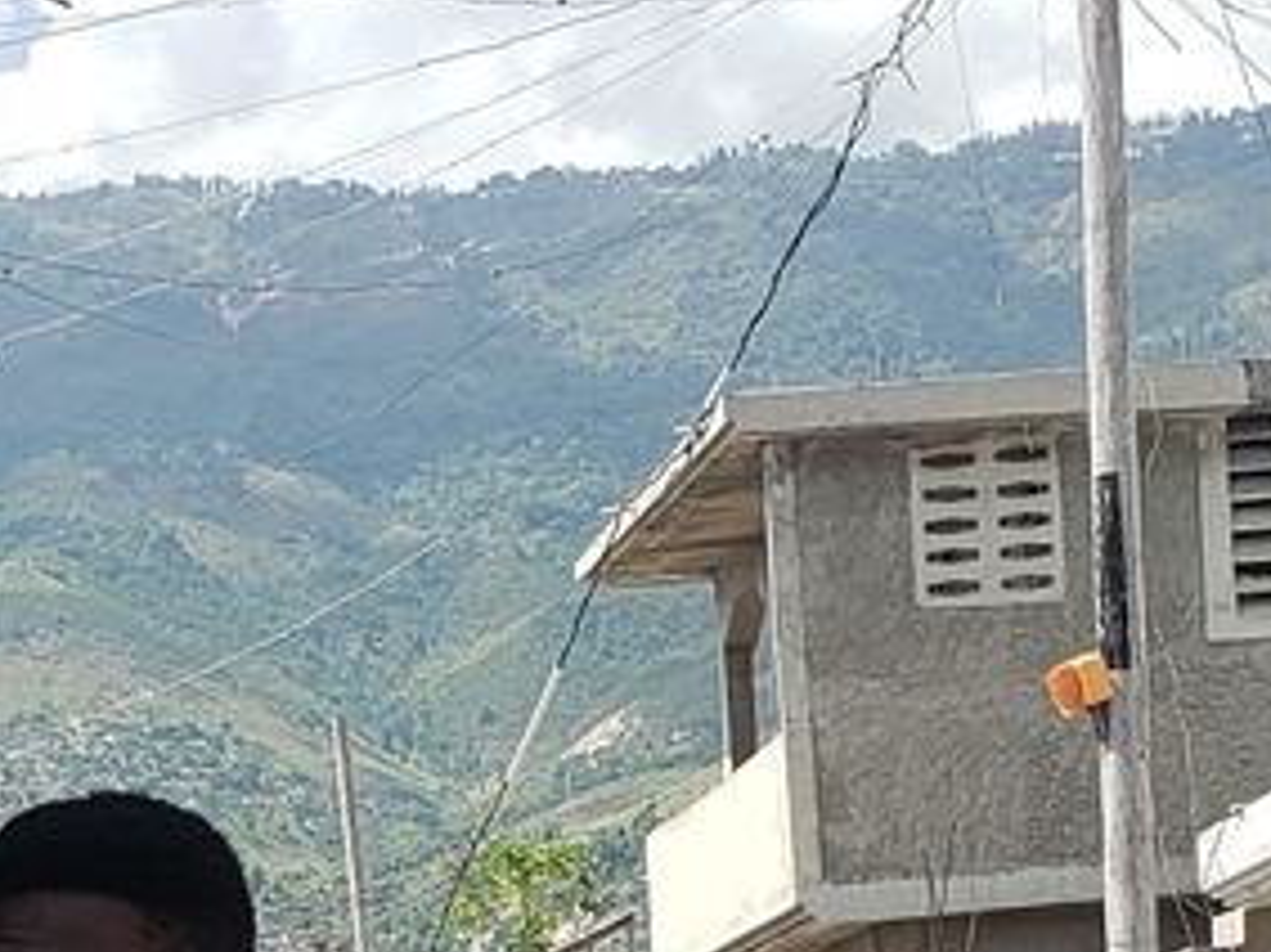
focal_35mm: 92
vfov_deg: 14.7
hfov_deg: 18.2
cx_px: -786
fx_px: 3377
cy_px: 1522
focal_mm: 4.3
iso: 50
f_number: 2.4
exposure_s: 1/1067
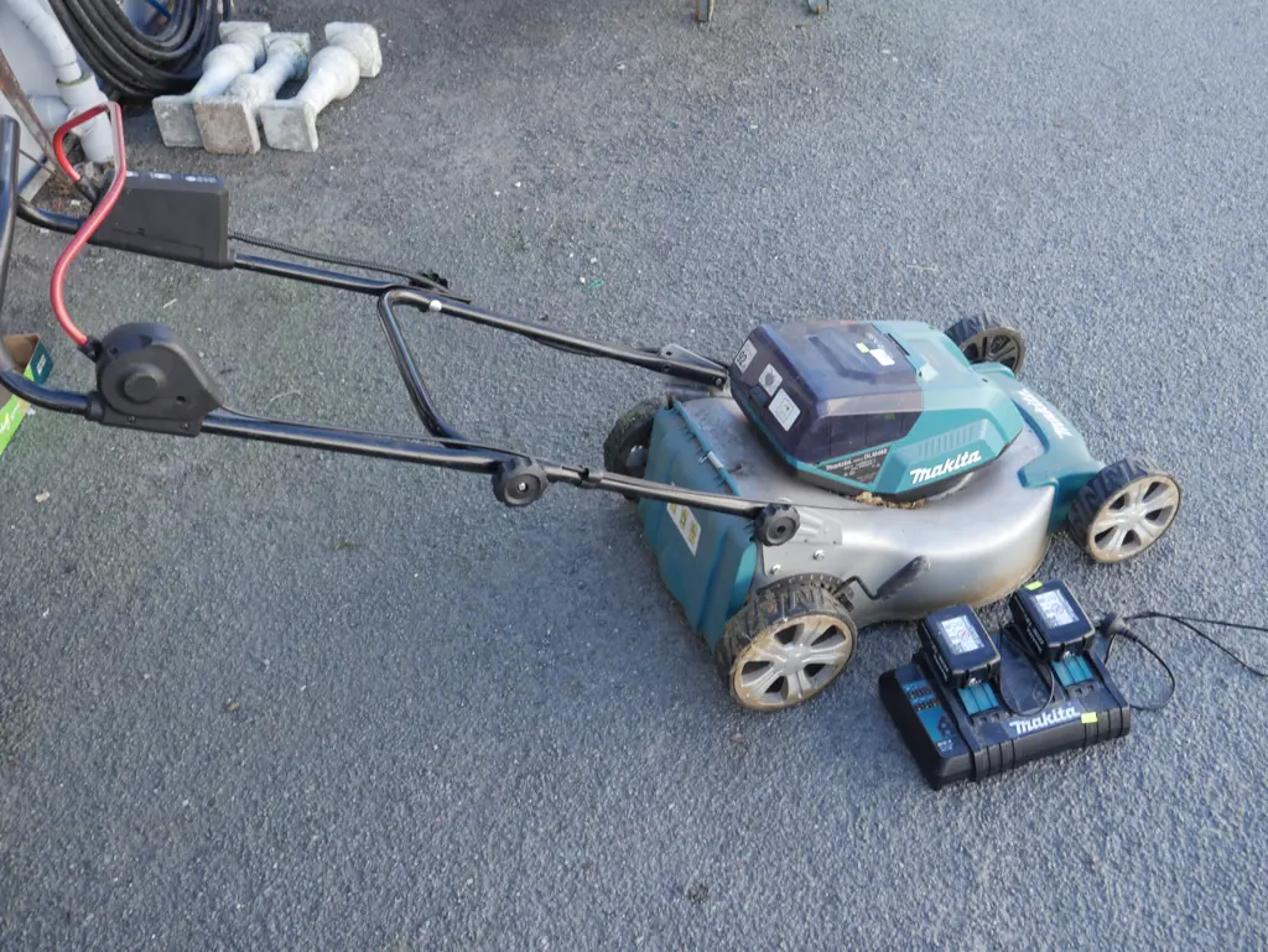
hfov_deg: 56.8
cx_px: 634
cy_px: 476
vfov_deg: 44.2
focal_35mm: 32
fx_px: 1173
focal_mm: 16
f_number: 4.5
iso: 200
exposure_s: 1/125
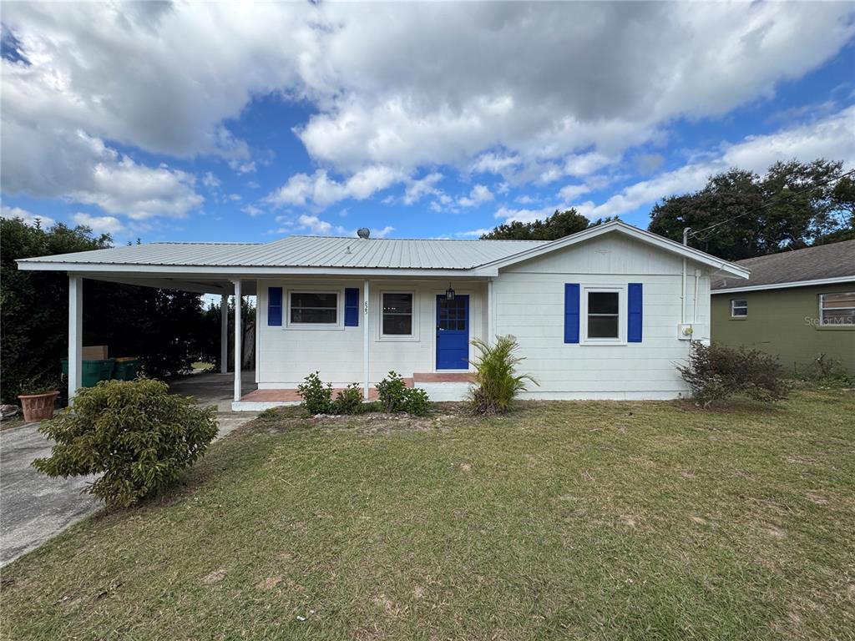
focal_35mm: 14
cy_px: 320
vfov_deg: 85.7
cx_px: 428
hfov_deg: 102.1
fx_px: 346
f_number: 2.2
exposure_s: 1/1346
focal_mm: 2.22
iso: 50
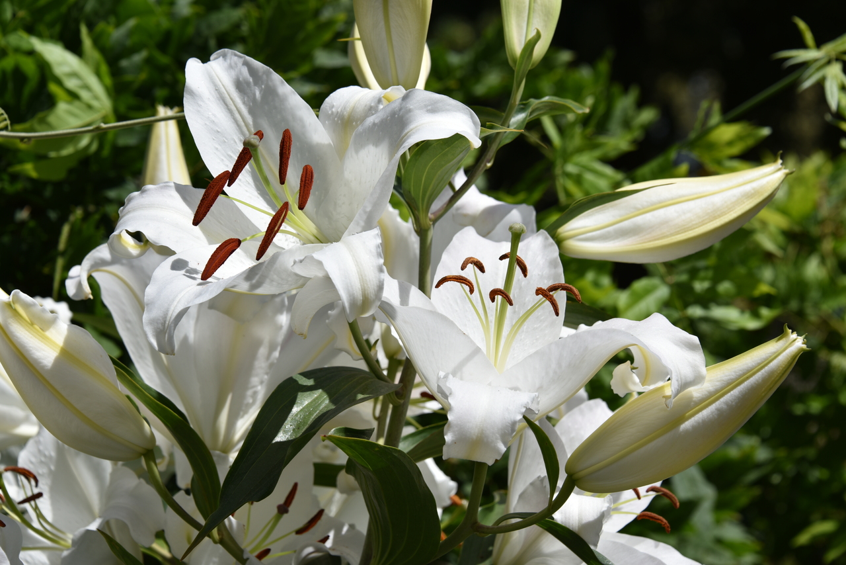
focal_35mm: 112
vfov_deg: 12.2
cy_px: 282
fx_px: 2632
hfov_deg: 18.3
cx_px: 423
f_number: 10
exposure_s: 1/400
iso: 100
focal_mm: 112
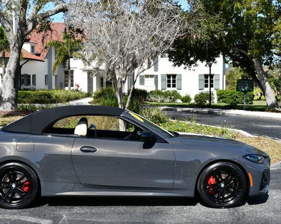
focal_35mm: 61
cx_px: 113
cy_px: 105
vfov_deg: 25.0
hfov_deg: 30.9
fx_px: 507
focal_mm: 24
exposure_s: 1/250
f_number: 8
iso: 110
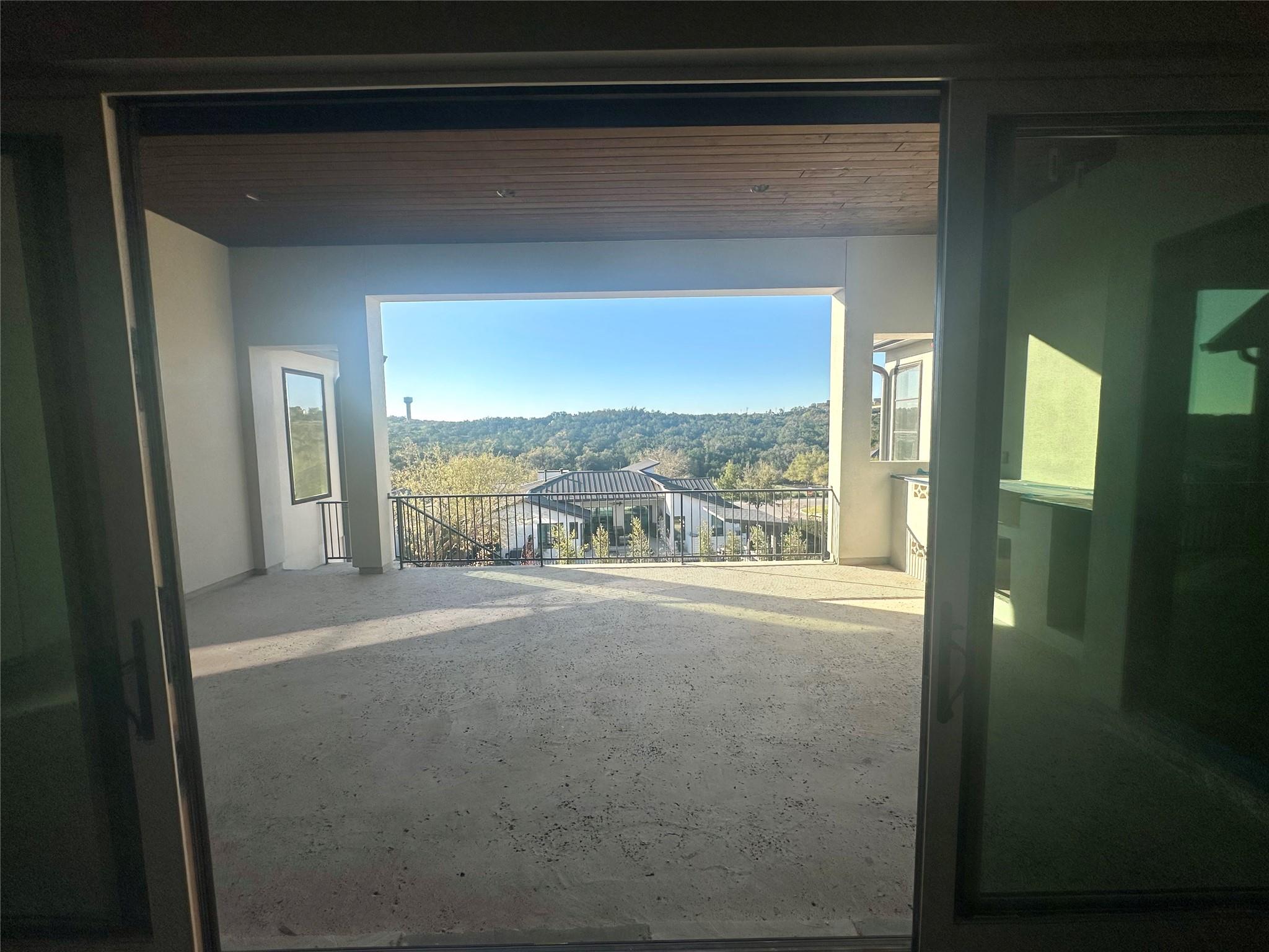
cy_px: 476
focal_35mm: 14
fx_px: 513
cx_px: 634
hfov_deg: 102.1
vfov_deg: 85.7
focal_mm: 2.22
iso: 40
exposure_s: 1/1335
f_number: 2.2
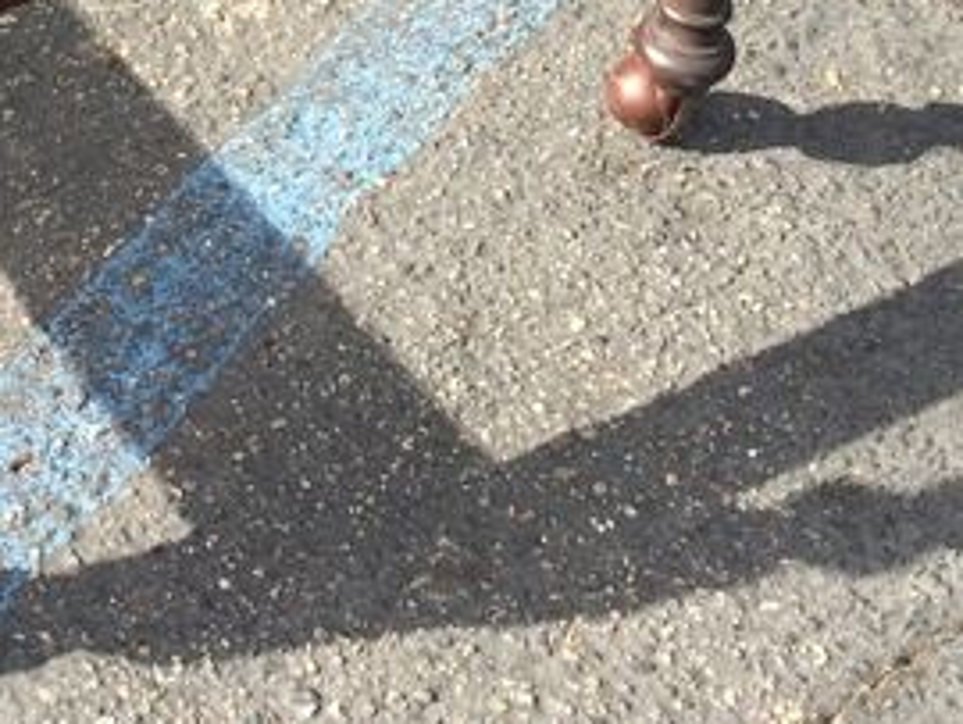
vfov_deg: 14.1
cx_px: 61
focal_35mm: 100
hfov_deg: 19.2
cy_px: -251
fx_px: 2784
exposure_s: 1/672
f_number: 2.2
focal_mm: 4.12
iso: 32
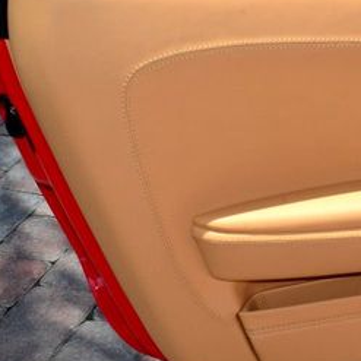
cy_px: 151
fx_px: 779
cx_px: 443
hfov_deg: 23.6
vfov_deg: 26.1
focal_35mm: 66
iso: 800
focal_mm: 20
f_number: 22
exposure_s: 1/200
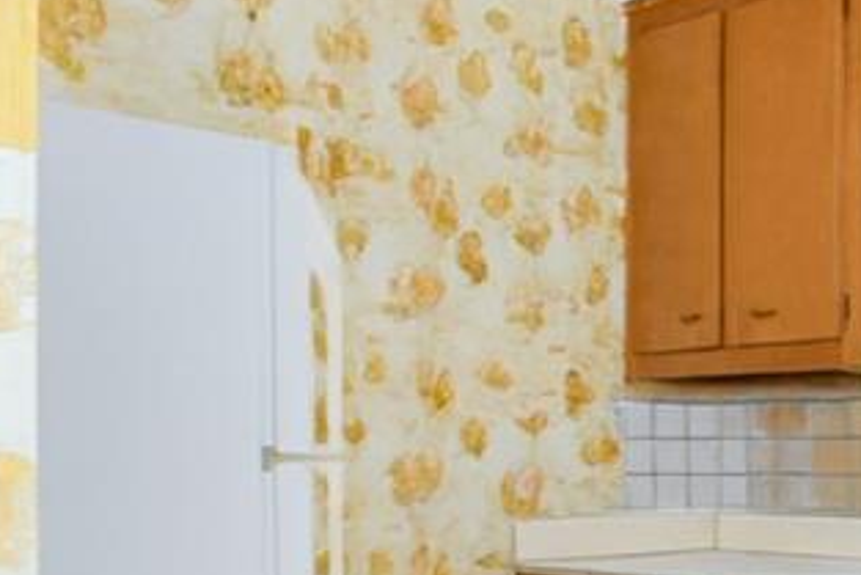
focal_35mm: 49
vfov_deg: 26.9
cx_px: 1296
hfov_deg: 27.5
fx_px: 1172
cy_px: 476
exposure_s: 1/100
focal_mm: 10
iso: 1000
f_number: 9
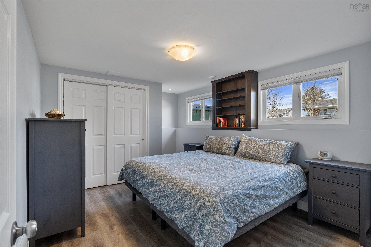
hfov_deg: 96.7
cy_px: 124
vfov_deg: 73.7
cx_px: 186
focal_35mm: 16
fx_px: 165
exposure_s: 1/5
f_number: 8
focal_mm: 16
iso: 400
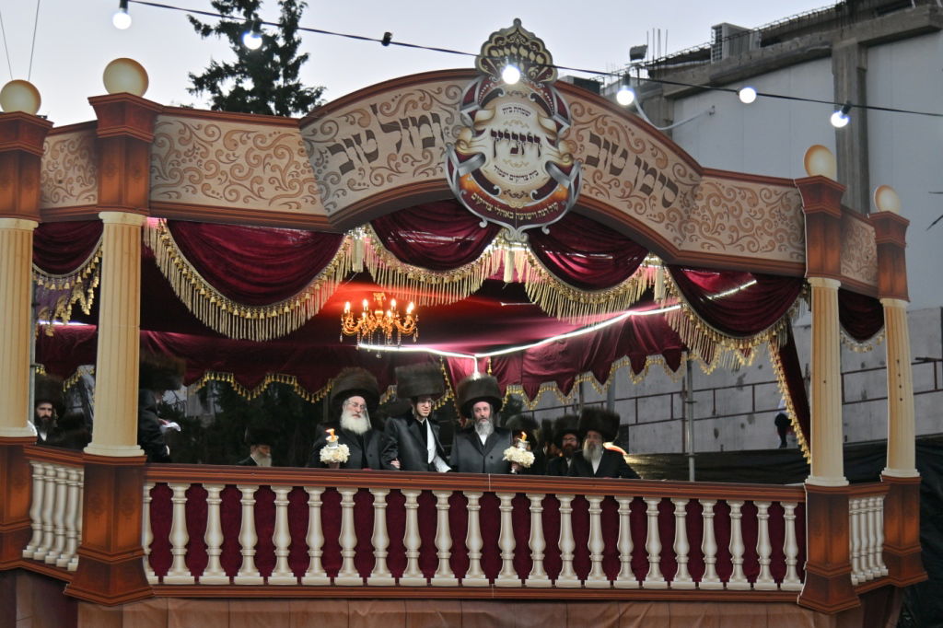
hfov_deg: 27.0
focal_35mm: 75
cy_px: 314
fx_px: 1964
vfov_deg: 18.2
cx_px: 472
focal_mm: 50
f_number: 4
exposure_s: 1/200
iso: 250
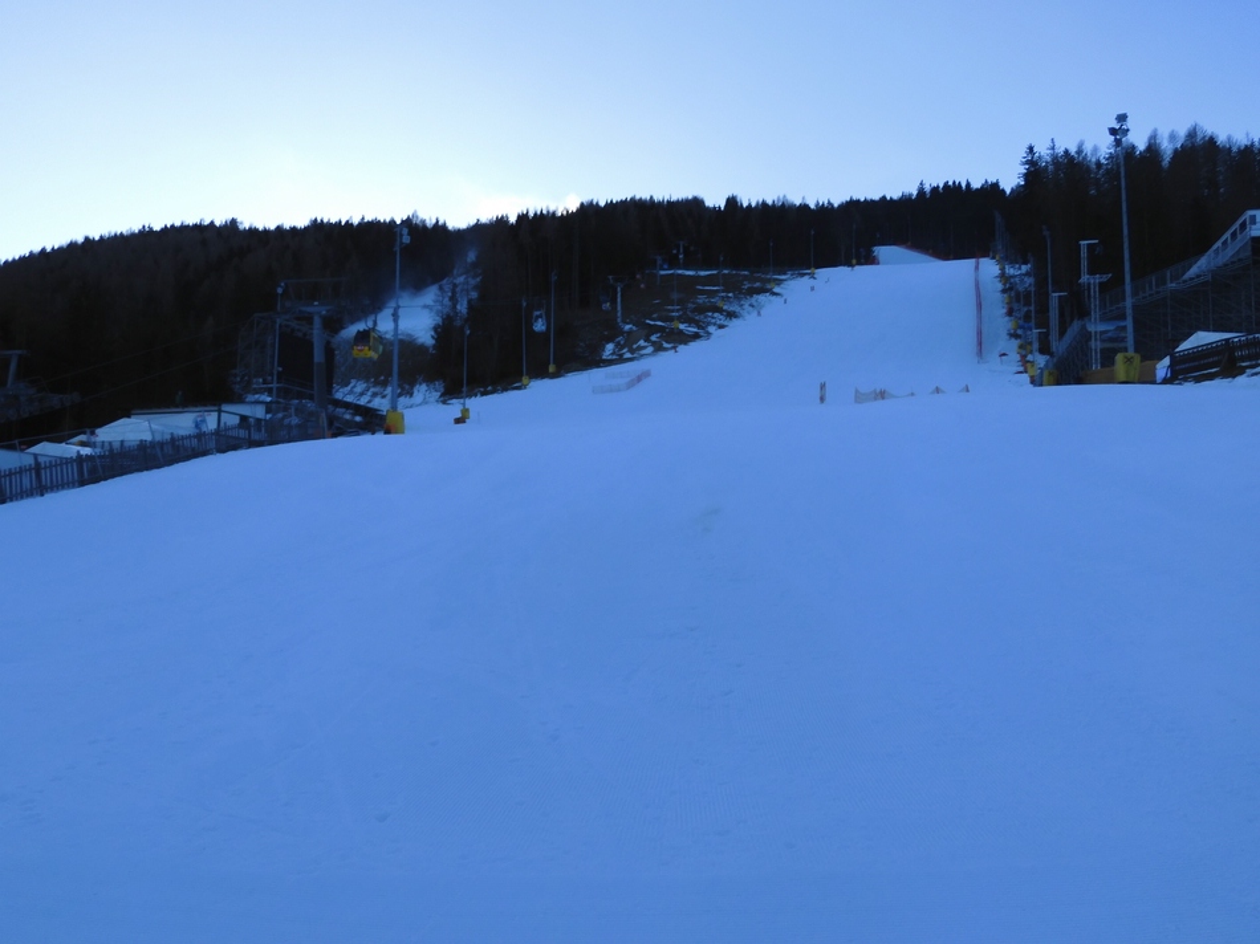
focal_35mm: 24
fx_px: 873
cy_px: 472
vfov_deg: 56.8
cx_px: 630
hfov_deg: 71.6
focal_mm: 4.3
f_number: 3.4
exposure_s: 1/500
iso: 100
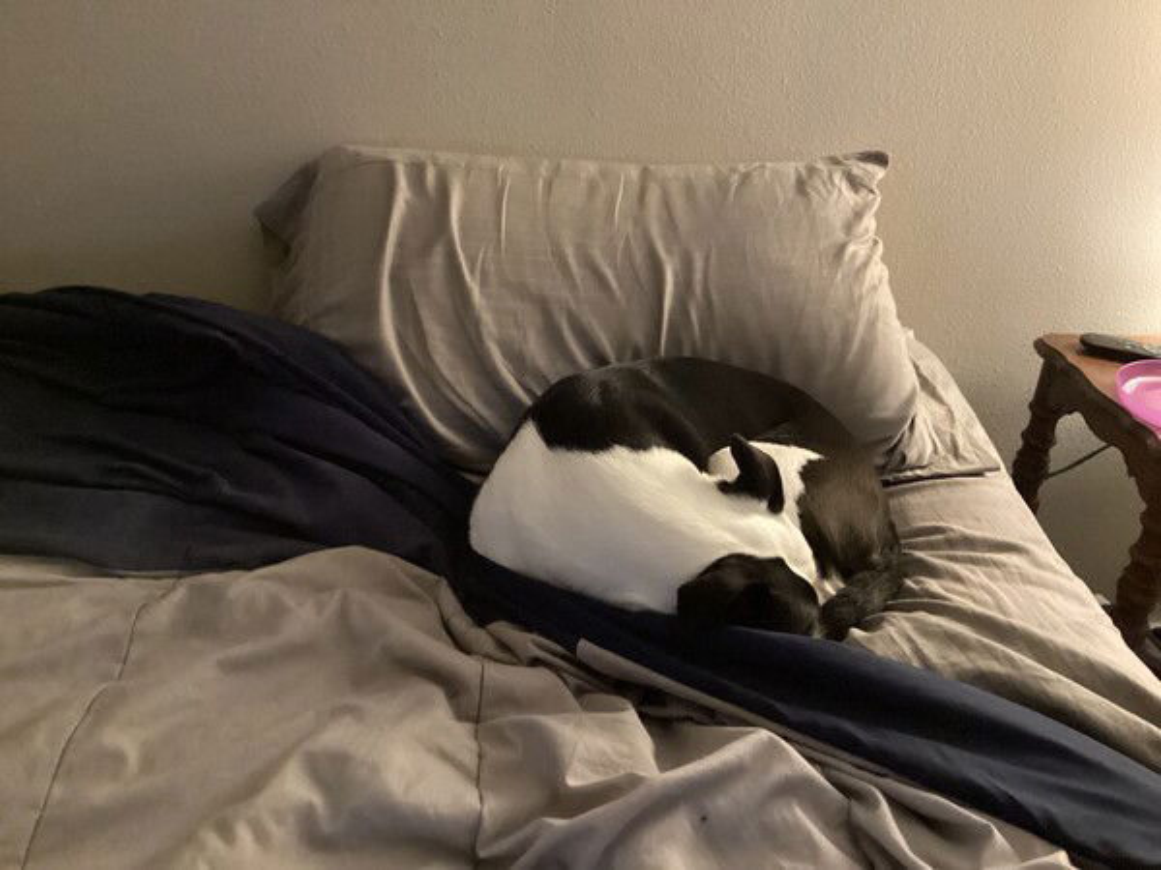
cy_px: 435
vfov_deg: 45.4
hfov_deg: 58.4
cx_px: 580
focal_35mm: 31
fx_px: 1040
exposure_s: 1/17
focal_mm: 3.3
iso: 640
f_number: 2.4
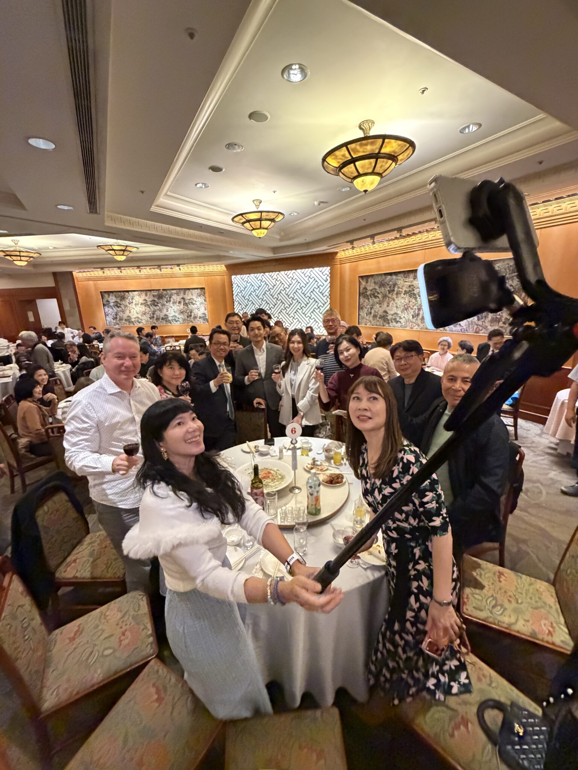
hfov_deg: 85.7
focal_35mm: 14
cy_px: 385
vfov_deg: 102.1
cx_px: 289
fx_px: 312
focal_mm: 2.22
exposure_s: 1/60
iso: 1000
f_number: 2.2
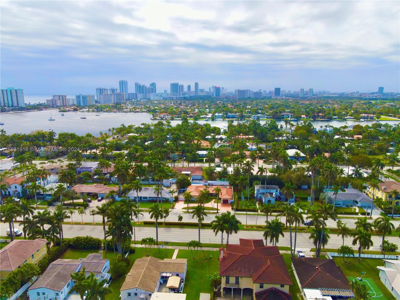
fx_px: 277
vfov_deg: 56.8
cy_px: 150
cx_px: 200
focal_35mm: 24
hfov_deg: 71.6
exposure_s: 1/1000
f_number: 2.8
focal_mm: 4.5
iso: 100
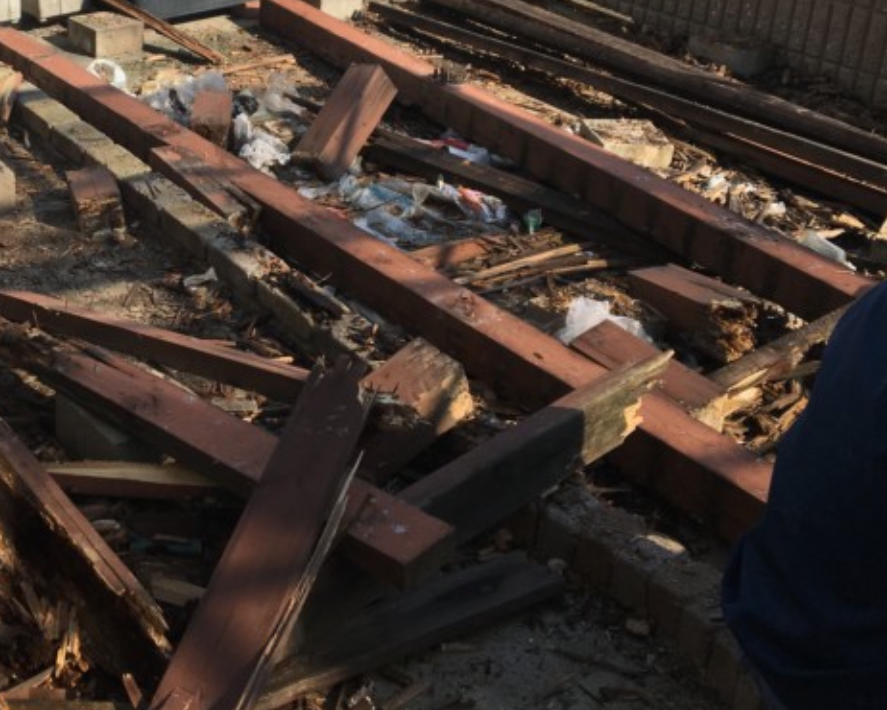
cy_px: 157
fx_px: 1287
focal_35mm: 49
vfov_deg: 30.2
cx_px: 163
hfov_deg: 36.6
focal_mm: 4.15
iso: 25
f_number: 2.2
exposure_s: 1/1374
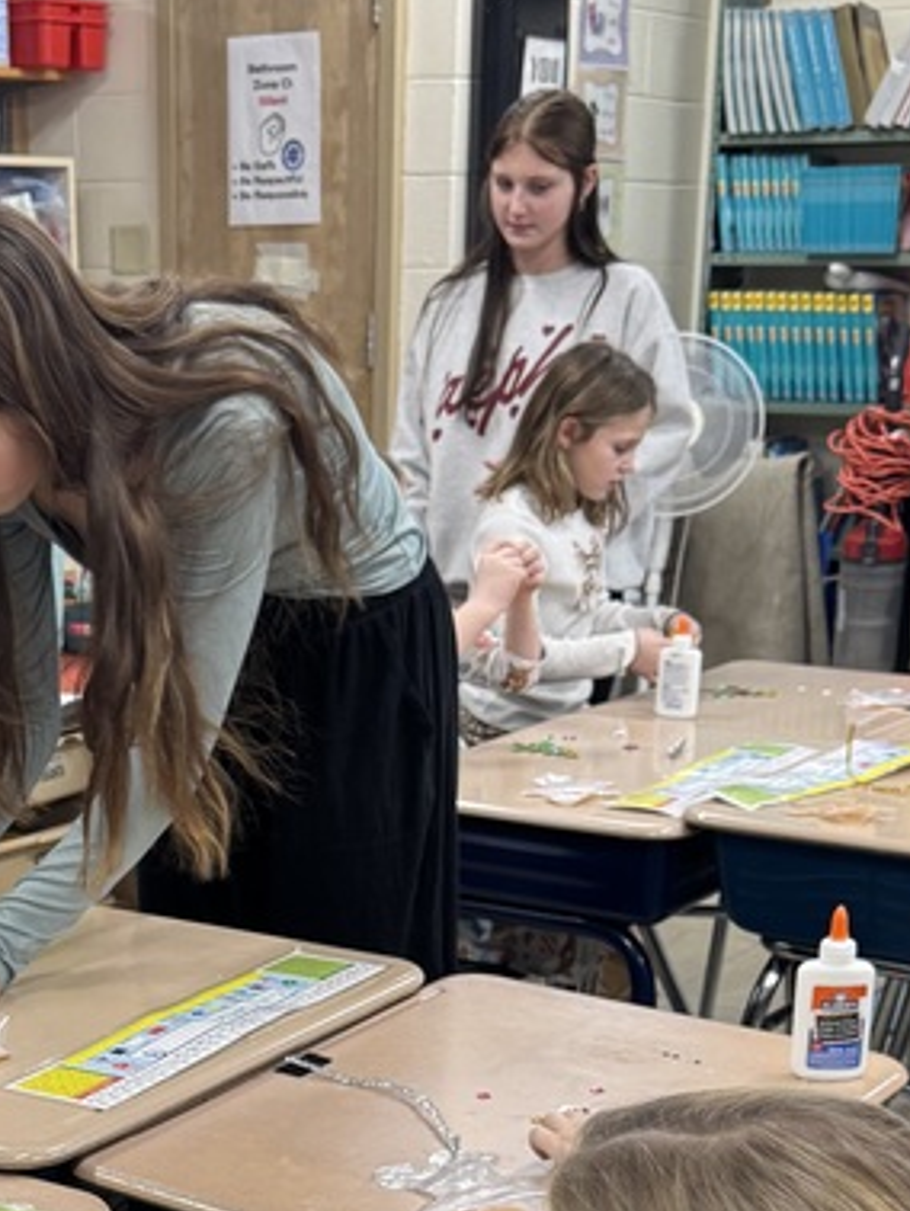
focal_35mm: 65
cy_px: 1115
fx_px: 2276
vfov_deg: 28.5
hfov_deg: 22.4
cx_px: 244
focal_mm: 6.76
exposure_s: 1/120
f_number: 1.78
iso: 200
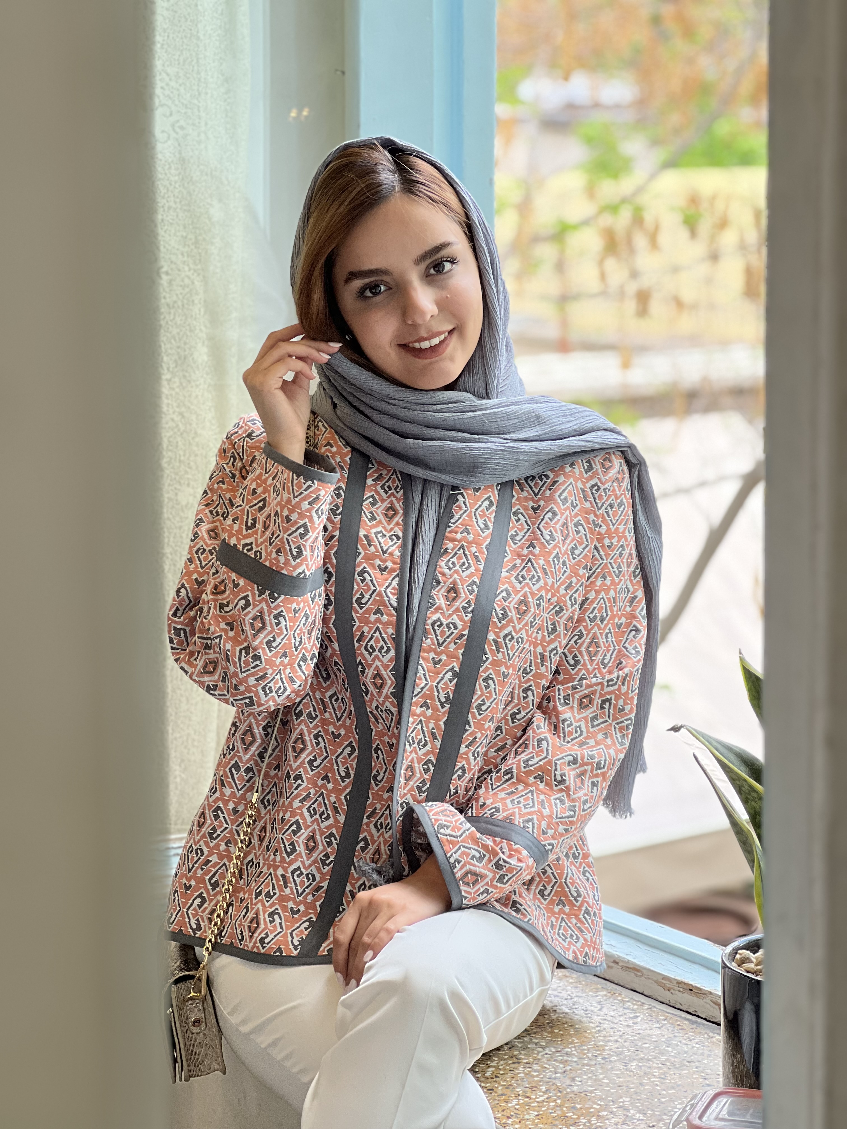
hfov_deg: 19.1
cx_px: 424
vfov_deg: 25.3
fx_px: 2512
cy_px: 564
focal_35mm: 77
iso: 100
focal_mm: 9
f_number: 2.8
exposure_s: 1/100
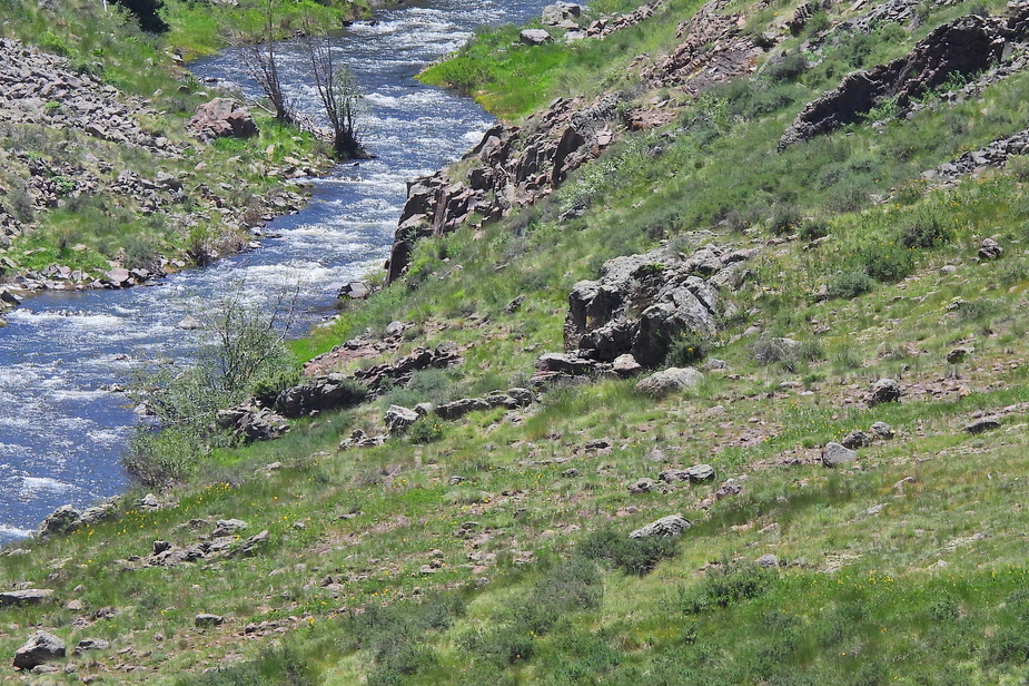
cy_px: 175
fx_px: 22629
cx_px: 399
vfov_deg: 1.7
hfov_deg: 2.6
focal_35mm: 792
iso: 100
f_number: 5
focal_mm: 98.1
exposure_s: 1/500
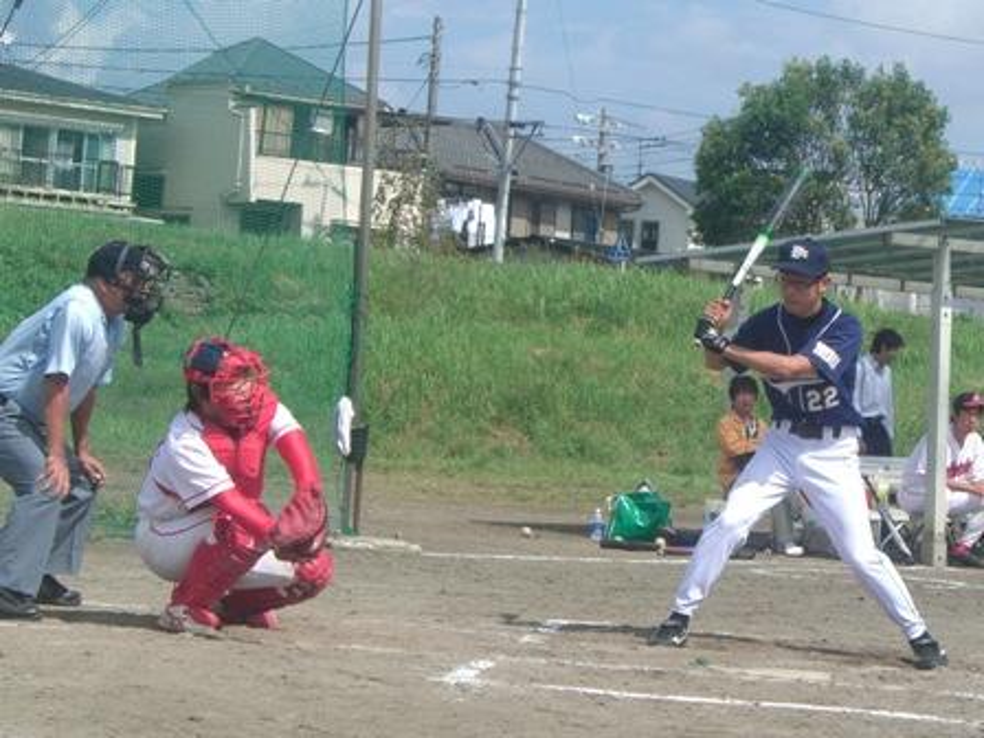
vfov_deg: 18.9
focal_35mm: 78
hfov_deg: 25.0
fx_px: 2217
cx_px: 492
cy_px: 369
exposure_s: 1/640
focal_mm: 16.3
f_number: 4.3
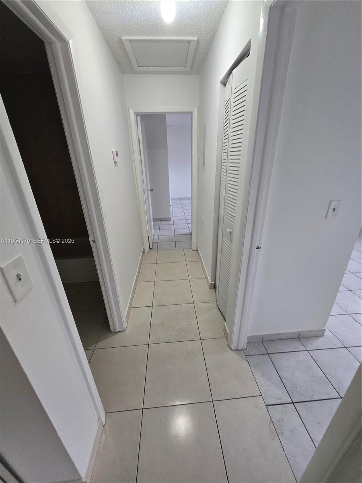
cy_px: 242
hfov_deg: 89.9
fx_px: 181
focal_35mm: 13
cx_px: 181
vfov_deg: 106.2
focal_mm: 1.7
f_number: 2.2
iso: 100
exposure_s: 1/60
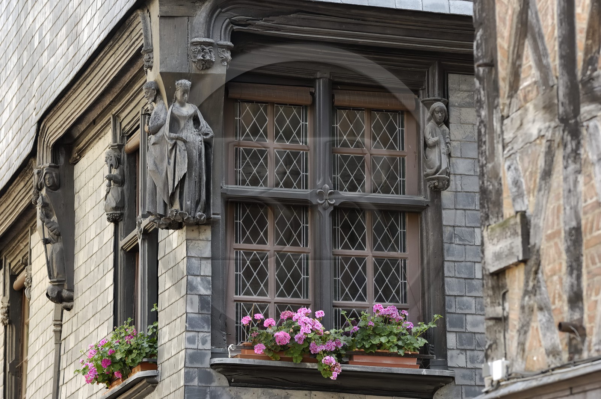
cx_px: 300
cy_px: 200
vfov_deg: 7.3
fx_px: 3126
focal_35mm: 188
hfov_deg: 11.0
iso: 100
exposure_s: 1/80
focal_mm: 125
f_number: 3.8
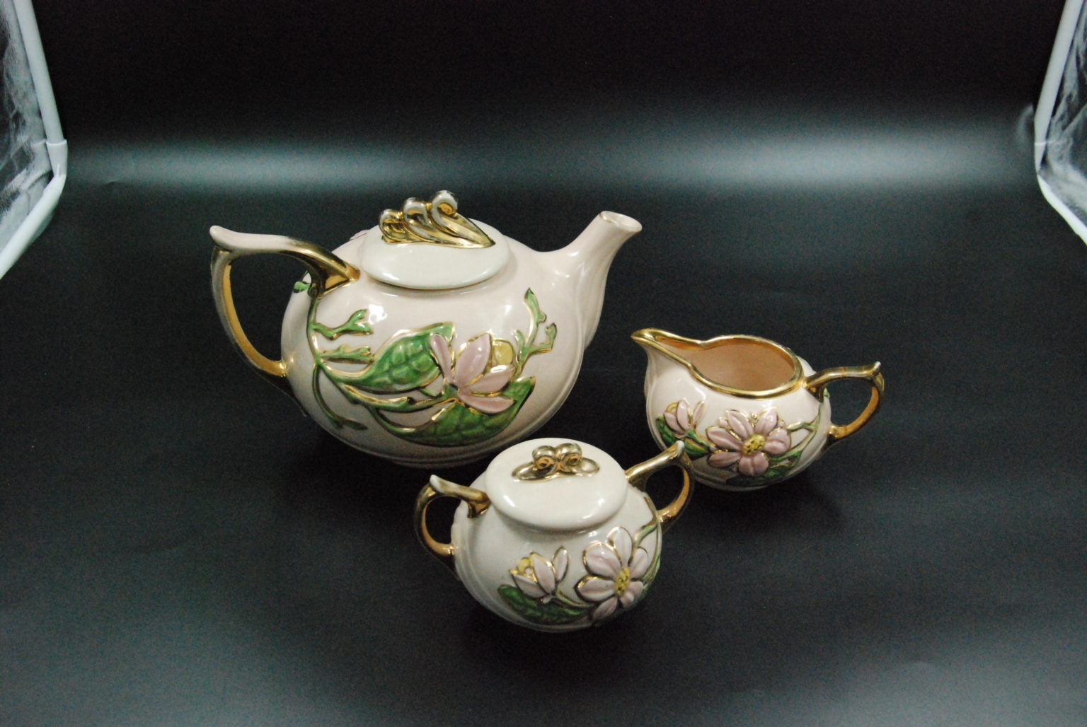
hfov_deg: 49.5
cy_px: 364
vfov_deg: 34.3
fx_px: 1179
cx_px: 544
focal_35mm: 39
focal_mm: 26
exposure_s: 1/320
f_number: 9
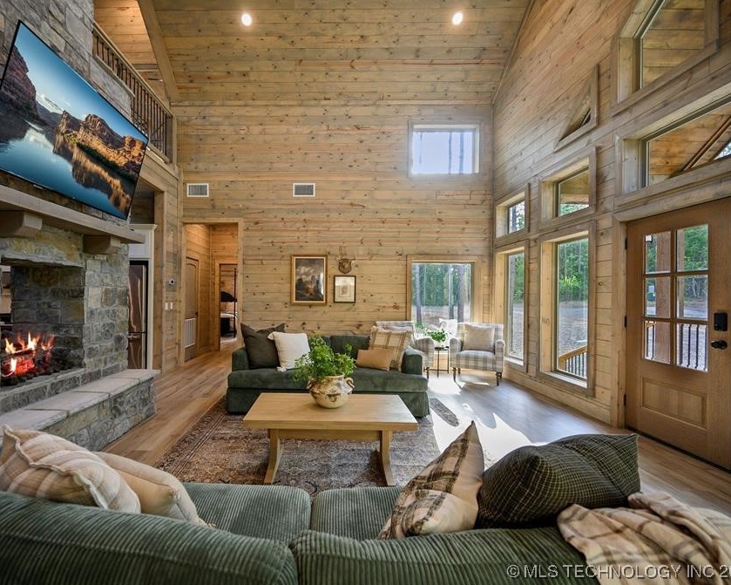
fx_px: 346
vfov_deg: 80.4
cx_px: 315
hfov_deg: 92.5
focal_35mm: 16
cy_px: 292
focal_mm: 14
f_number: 4
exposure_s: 1/125
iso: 640
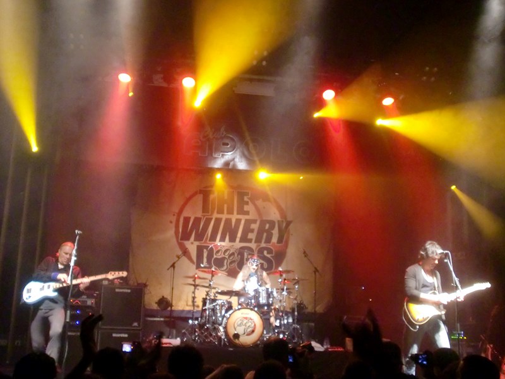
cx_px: 252
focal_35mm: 39
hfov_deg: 47.9
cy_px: 190
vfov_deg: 36.8
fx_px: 569
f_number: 3.1
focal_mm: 6.51
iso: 800
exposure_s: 1/30
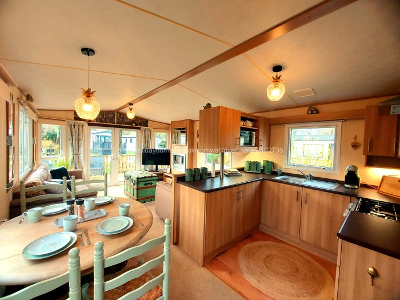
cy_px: 150
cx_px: 200
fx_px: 150
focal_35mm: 13
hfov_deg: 106.2
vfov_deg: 89.9
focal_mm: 1.74
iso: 100
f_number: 2.2
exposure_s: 1/60.2
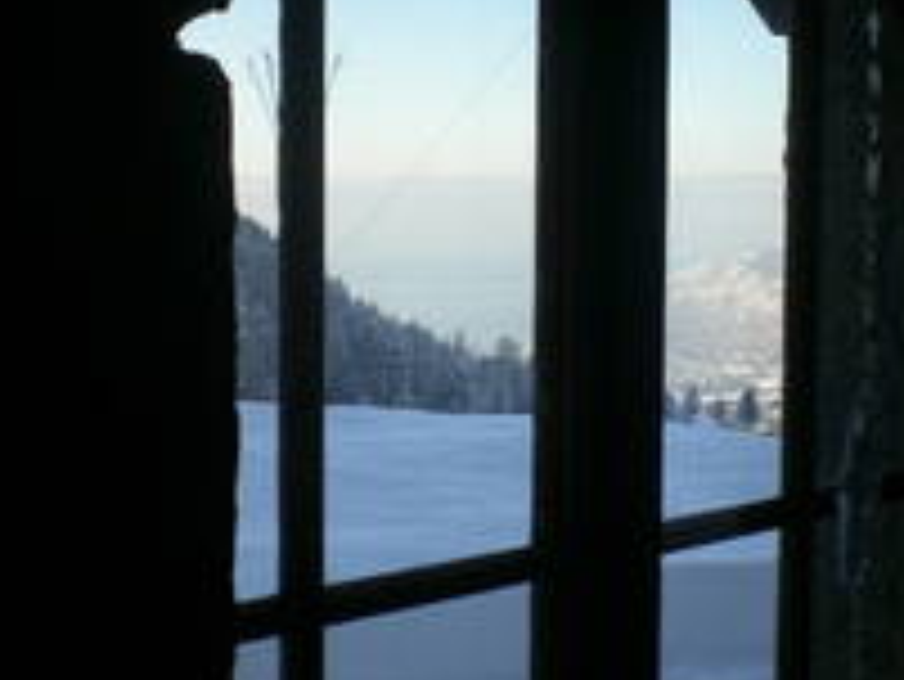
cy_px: 374
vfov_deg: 21.6
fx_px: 1777
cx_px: 468
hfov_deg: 28.5
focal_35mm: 68
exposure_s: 1/183
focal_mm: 6.3
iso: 50
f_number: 4.6
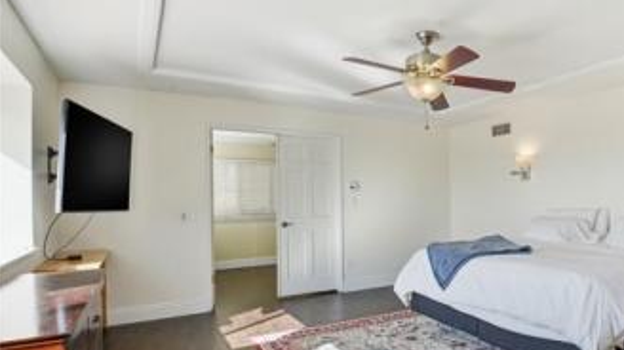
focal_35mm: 23
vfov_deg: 48.6
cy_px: 209
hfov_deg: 75.1
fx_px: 385
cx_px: 426
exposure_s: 1/125
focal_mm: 16.2
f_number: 8
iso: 100
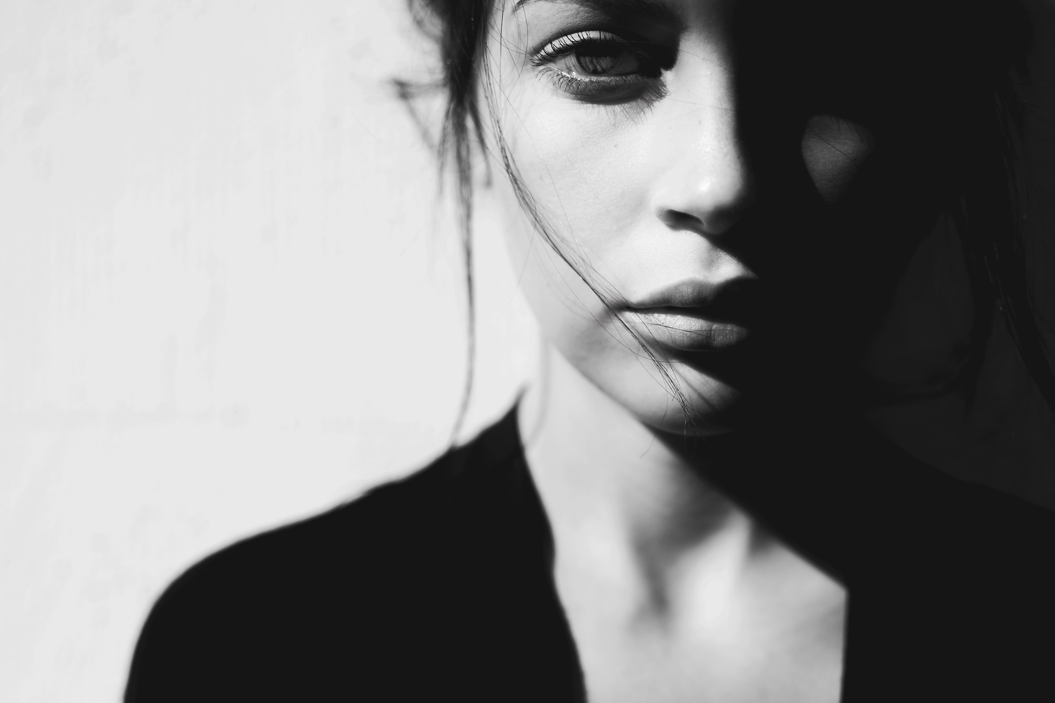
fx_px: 1465
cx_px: 528
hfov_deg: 39.6
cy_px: 352
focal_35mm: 50
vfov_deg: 27.0
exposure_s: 1/2000
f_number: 2.8
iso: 200
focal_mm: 50
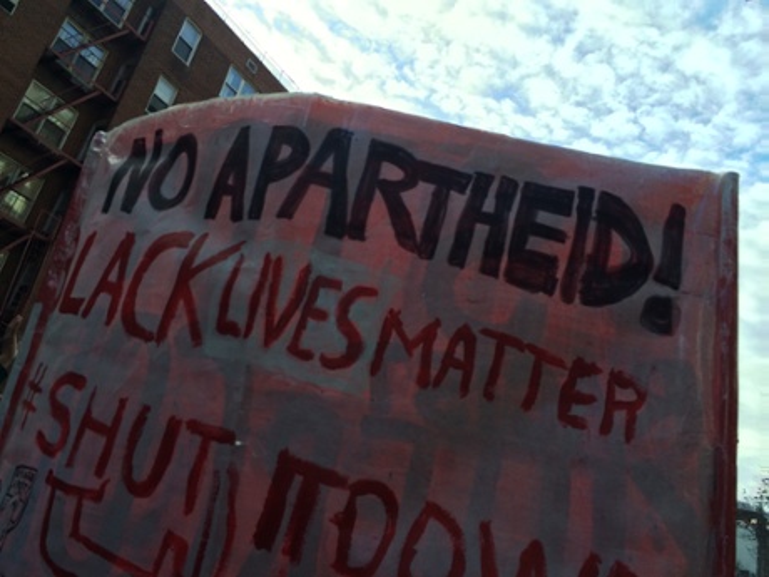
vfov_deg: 48.2
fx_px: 644
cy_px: 288
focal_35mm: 29
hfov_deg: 61.7
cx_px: 384
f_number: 2.2
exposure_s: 1/432
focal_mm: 4.15
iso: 32
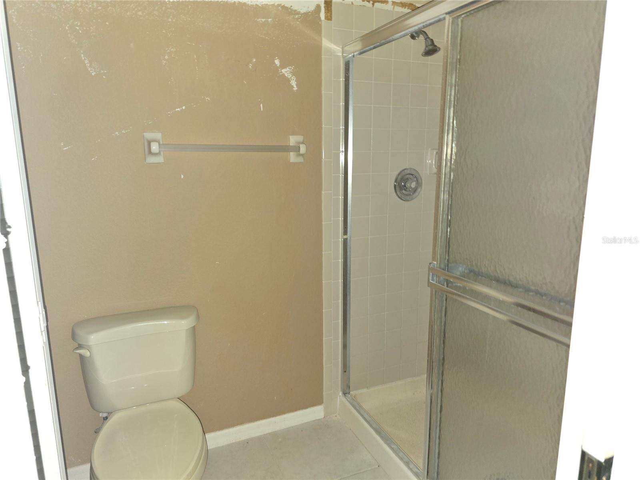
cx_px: 320
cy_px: 240
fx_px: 425
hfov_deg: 73.9
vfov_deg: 58.9
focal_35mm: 23
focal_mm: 6.3
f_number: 1.7
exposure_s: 1/12
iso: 125
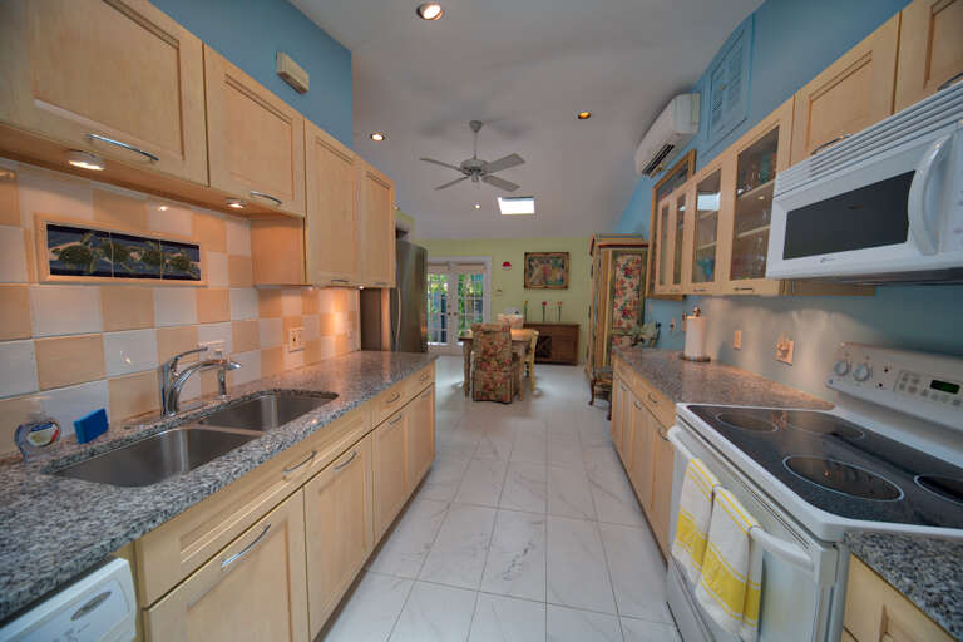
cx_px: 482
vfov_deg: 90.0
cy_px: 321
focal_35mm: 12
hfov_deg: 112.6
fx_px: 321
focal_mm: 12
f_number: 7.1
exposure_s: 1/200
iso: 1250
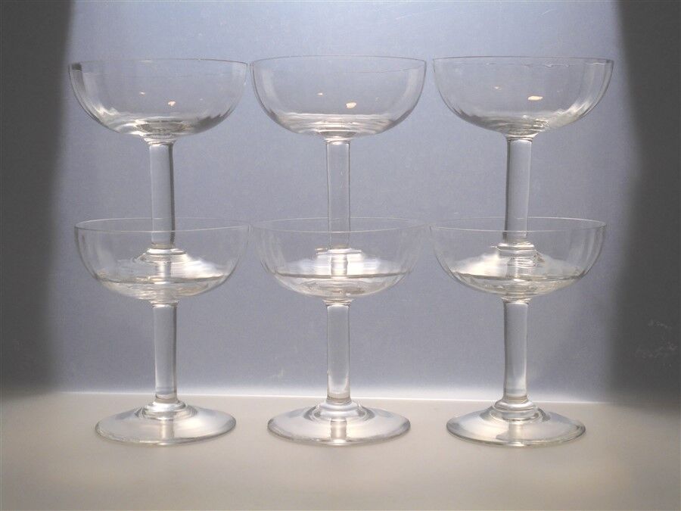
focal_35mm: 56
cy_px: 256
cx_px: 340
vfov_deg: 26.1
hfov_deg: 34.3
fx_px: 1102
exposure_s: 1/30
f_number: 5.2
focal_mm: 10.1
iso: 100
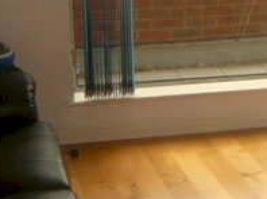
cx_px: 301
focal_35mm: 99
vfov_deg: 14.8
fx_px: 763
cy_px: 29
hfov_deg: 19.0
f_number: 2.8
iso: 100
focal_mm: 4.6
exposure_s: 1/80
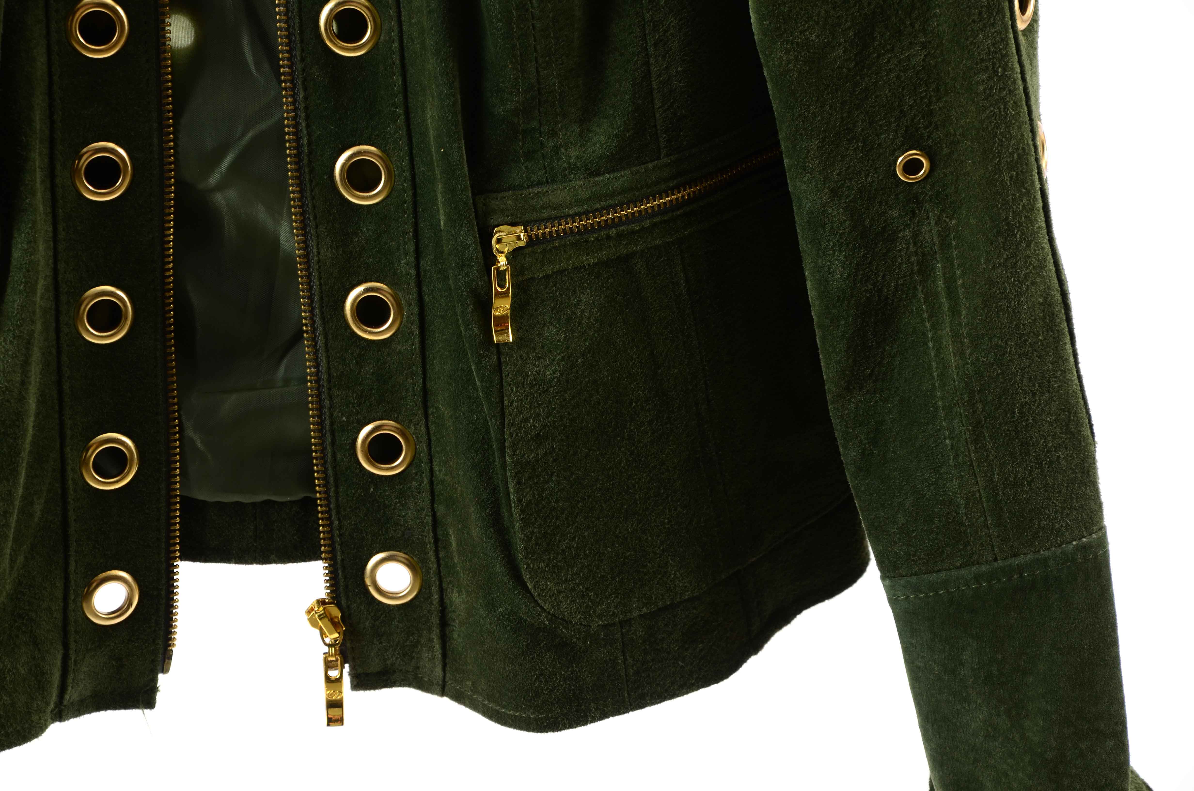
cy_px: 396
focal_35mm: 158
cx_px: 597
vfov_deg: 8.7
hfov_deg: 13.1
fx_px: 5213
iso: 200
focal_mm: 105
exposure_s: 1/160
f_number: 9
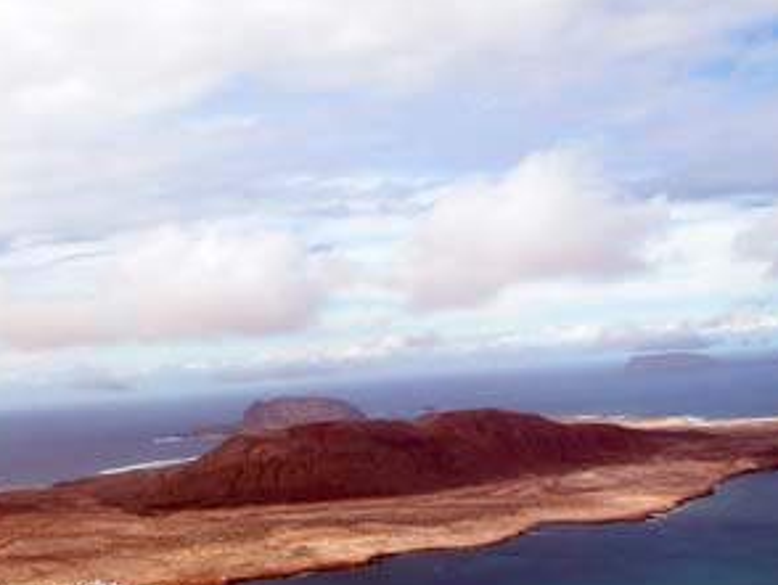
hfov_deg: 36.2
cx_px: 225
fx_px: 1170
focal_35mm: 52
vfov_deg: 27.9
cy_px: 392
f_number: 7.1
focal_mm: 8.9
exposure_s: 1/396
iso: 100
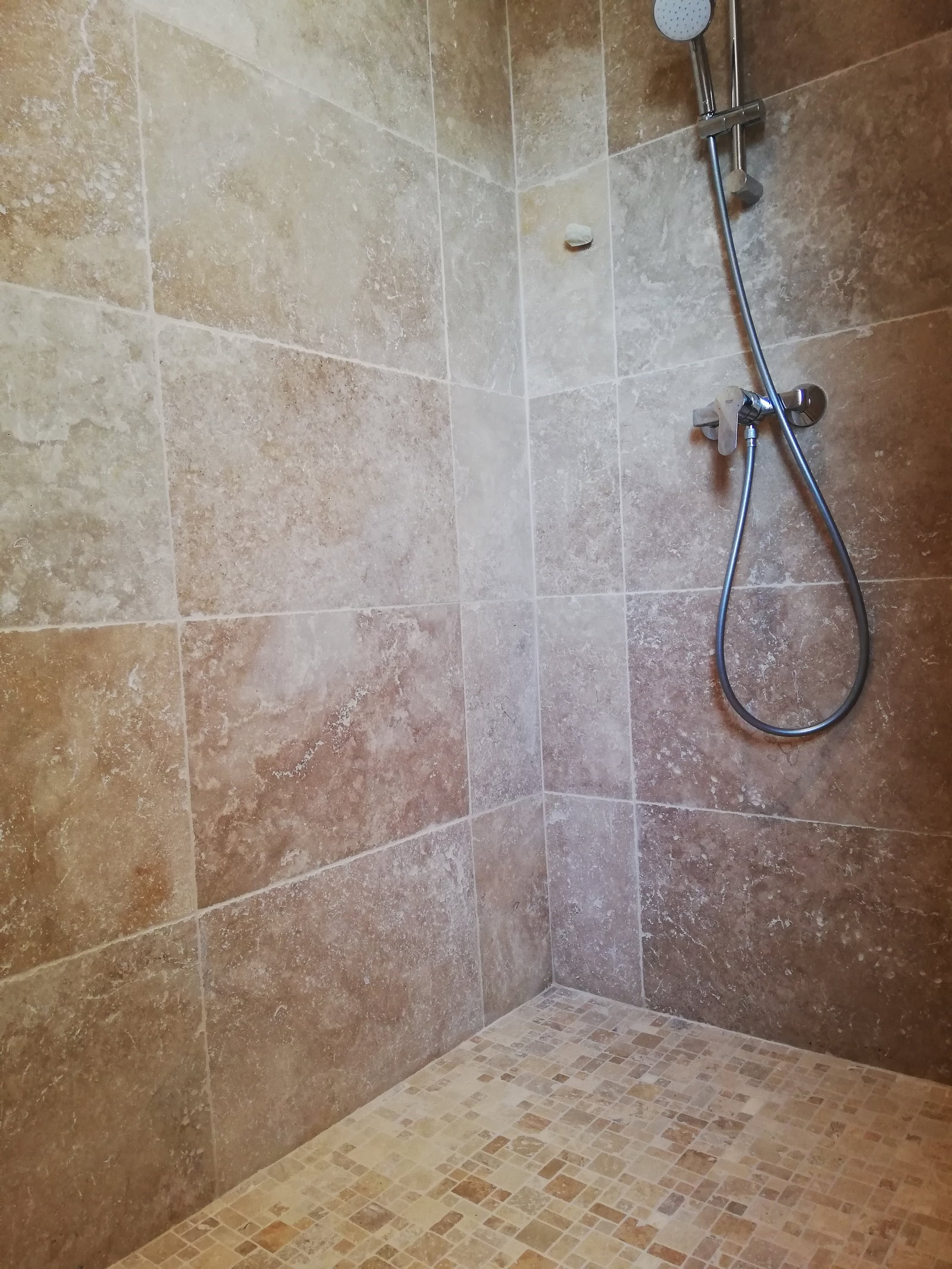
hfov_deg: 53.1
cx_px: 476
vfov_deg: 67.3
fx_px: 953
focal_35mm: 26
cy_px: 634
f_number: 2.2
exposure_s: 1/33.3
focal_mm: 3.81
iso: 320
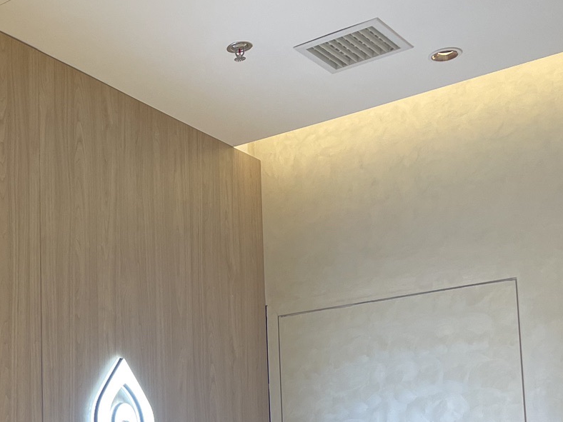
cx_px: -24
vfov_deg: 21.5
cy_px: 416
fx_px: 1073
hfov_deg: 27.4
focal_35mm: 66
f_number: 1.6
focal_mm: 4.2
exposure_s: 1/100
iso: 50
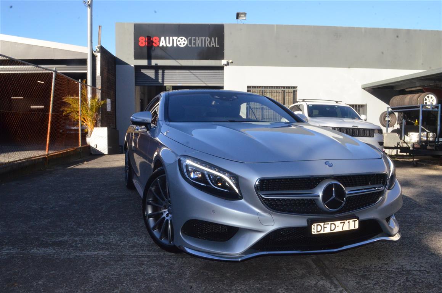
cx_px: 221
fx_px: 368
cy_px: 146
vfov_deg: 43.4
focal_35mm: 30
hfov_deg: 62.0
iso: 2000
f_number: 20
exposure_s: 1/250
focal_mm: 20
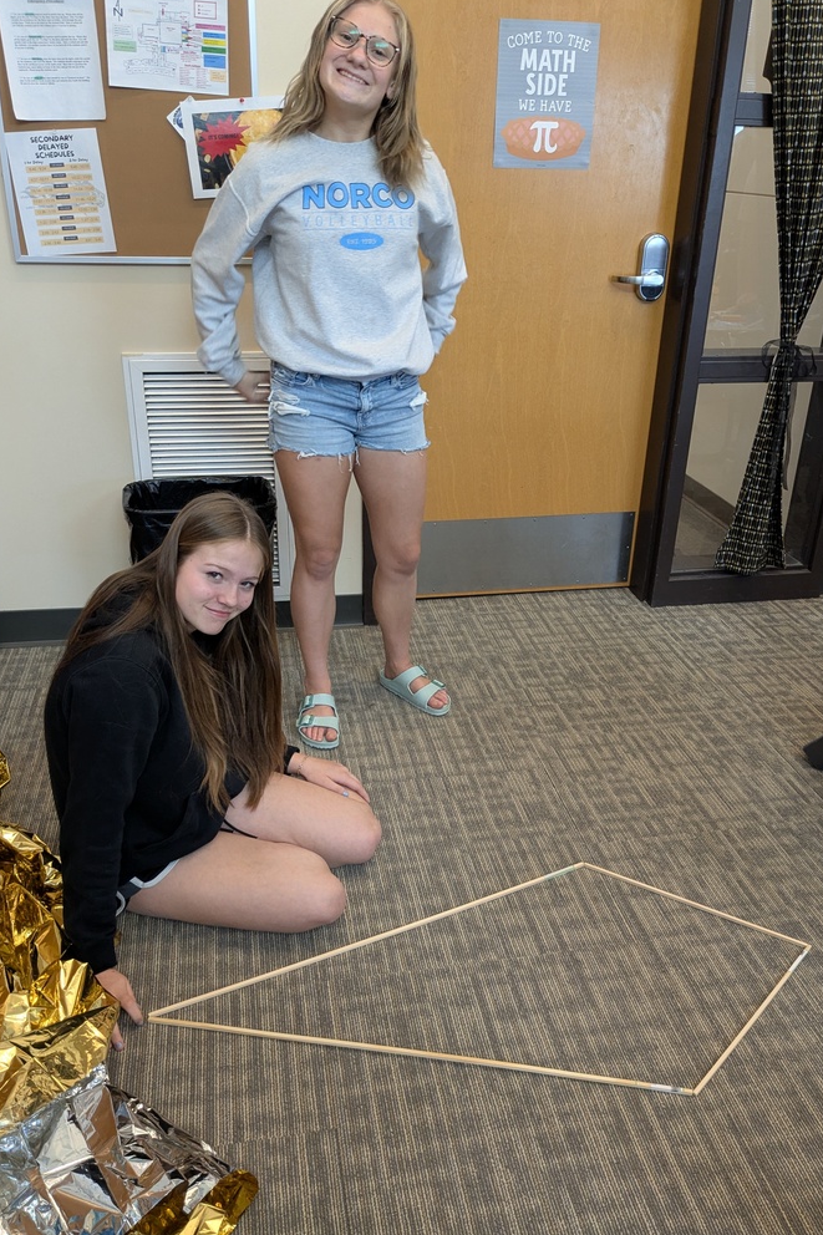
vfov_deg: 63.7
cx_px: 421
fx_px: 995
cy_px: 621
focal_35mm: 29
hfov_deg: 44.9
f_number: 1.73
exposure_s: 1/120
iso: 132
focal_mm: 4.38
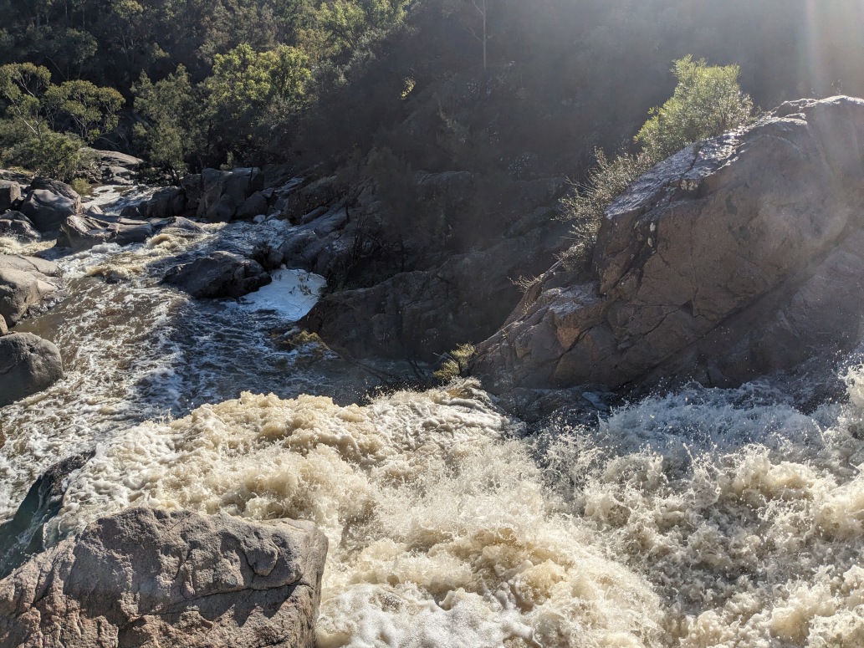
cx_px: 432
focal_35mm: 27
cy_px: 324
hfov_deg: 65.3
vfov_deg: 51.4
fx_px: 674
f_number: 1.73
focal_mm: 4.38
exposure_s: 1/4673
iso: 56
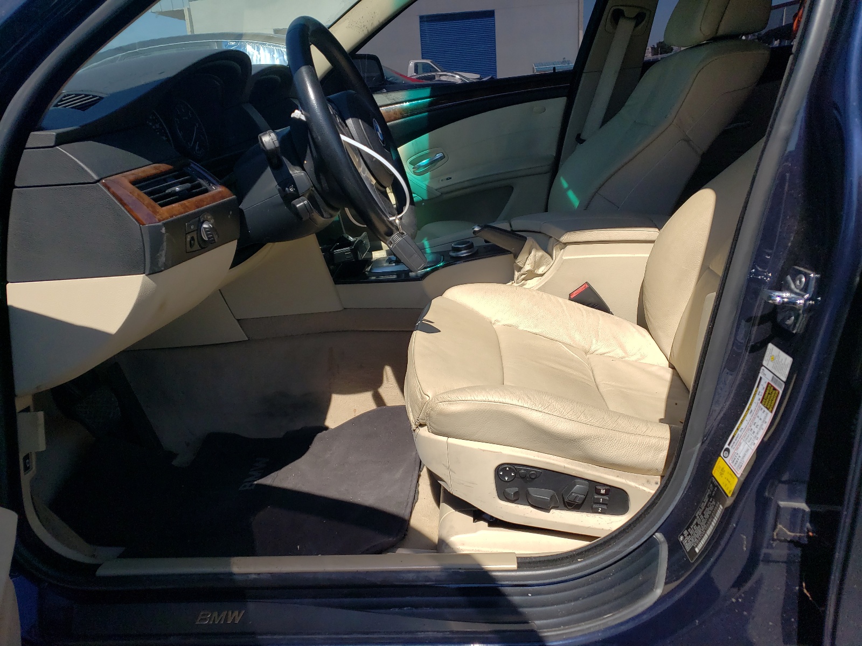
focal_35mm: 26
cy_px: 323
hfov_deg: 67.3
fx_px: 647
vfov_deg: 53.1
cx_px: 431
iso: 50
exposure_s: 1/3333
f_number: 1.5
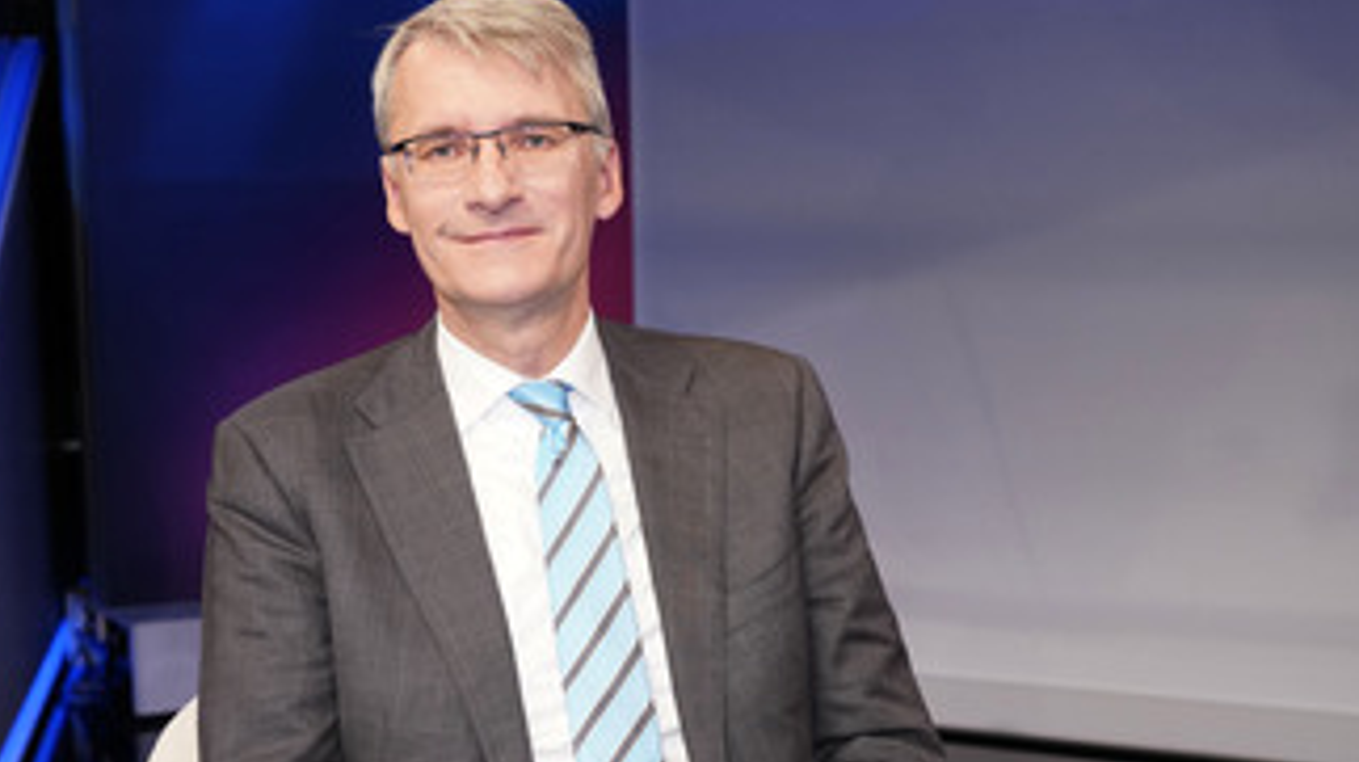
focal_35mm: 60
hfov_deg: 34.9
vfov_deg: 19.9
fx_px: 2160
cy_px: 552
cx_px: 583
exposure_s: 1/125
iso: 2000
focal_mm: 41
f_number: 5
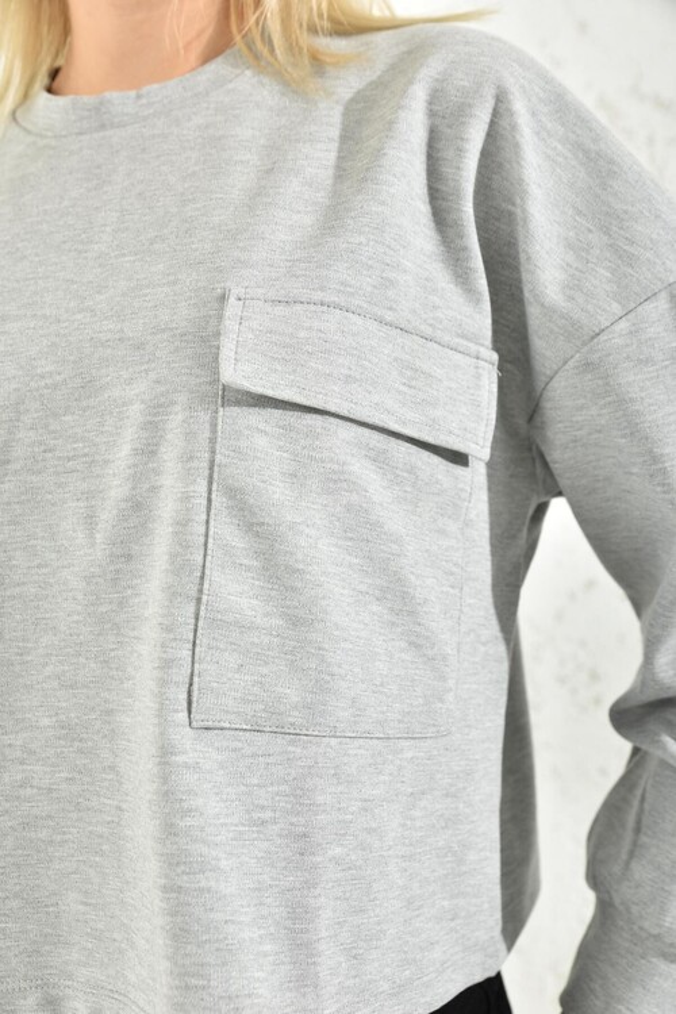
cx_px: 338
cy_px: 507
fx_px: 1296
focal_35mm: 46
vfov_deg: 42.7
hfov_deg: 29.2
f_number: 7.1
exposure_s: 1/160
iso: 100
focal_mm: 46
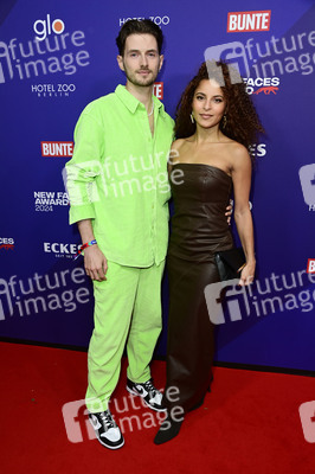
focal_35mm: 30
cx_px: 158
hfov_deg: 43.5
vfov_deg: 62.0
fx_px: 394
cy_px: 237
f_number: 6.3
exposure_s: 1/250
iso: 800
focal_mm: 30
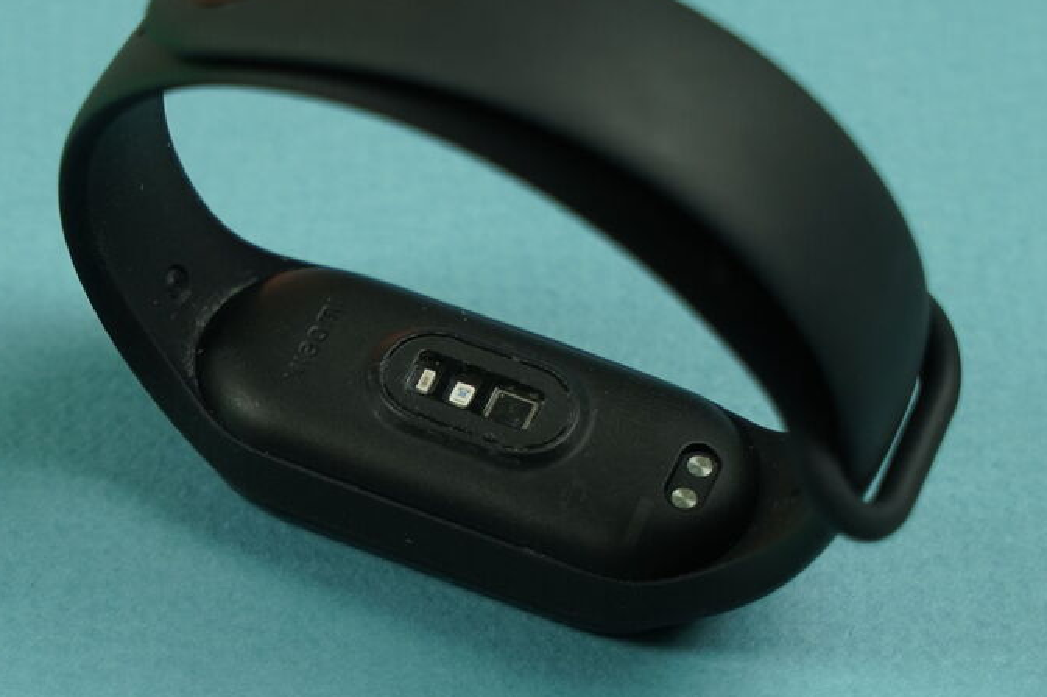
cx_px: 527
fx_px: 2296
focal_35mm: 79
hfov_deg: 25.7
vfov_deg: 17.2
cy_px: 402
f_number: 6.3
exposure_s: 1/125
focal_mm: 64
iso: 1250
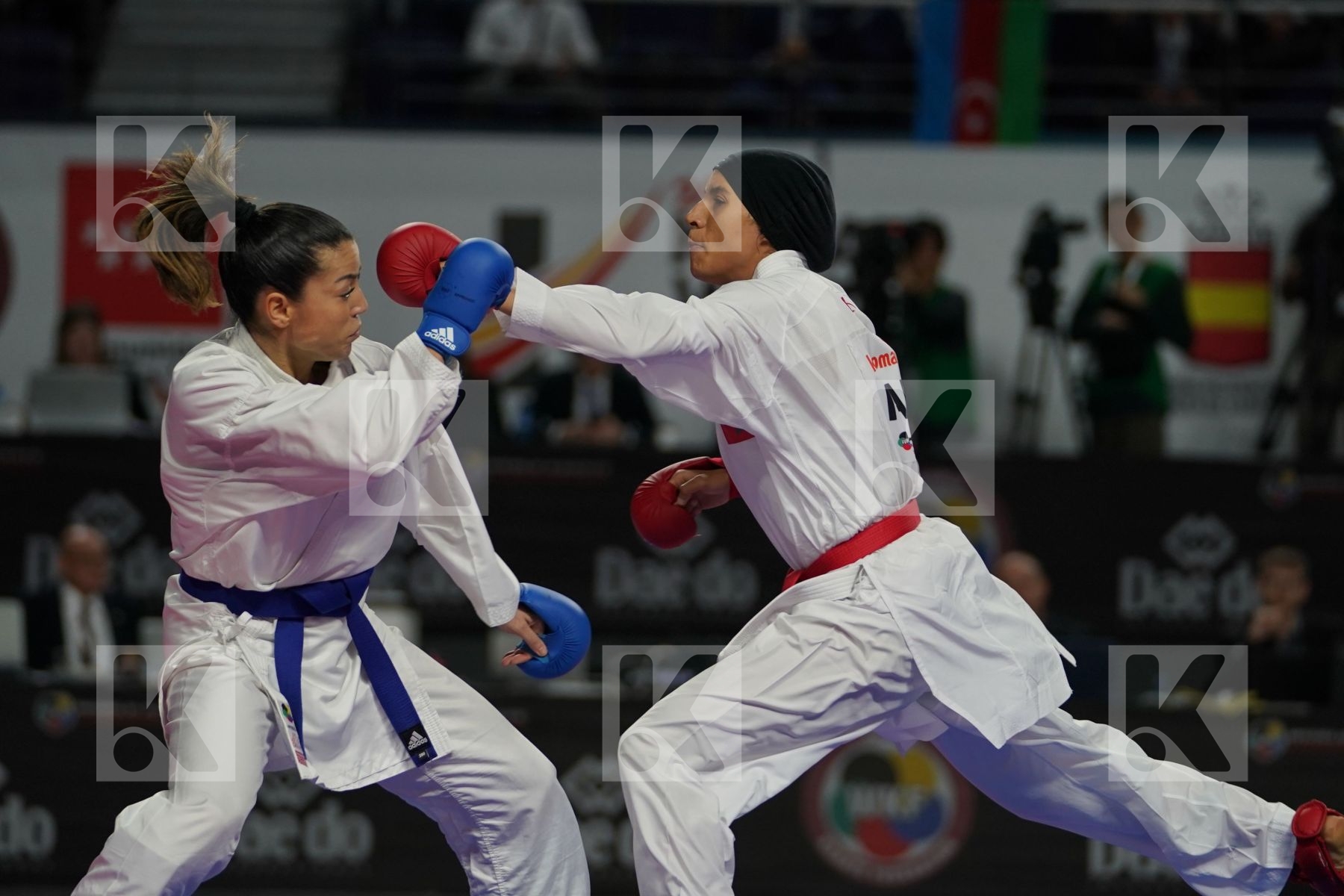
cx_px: 672
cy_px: 448
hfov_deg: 9.5
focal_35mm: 216
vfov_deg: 6.4
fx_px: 8063
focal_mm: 144
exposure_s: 1/1000
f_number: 2.8
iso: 800
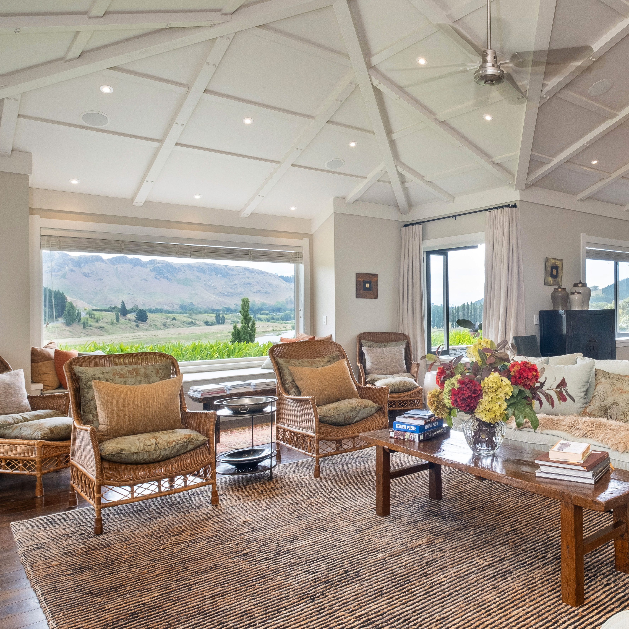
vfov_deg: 62.9
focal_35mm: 25
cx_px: 461
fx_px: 514
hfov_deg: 60.0
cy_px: 306
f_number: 9
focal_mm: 11.5
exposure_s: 1/125
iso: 400
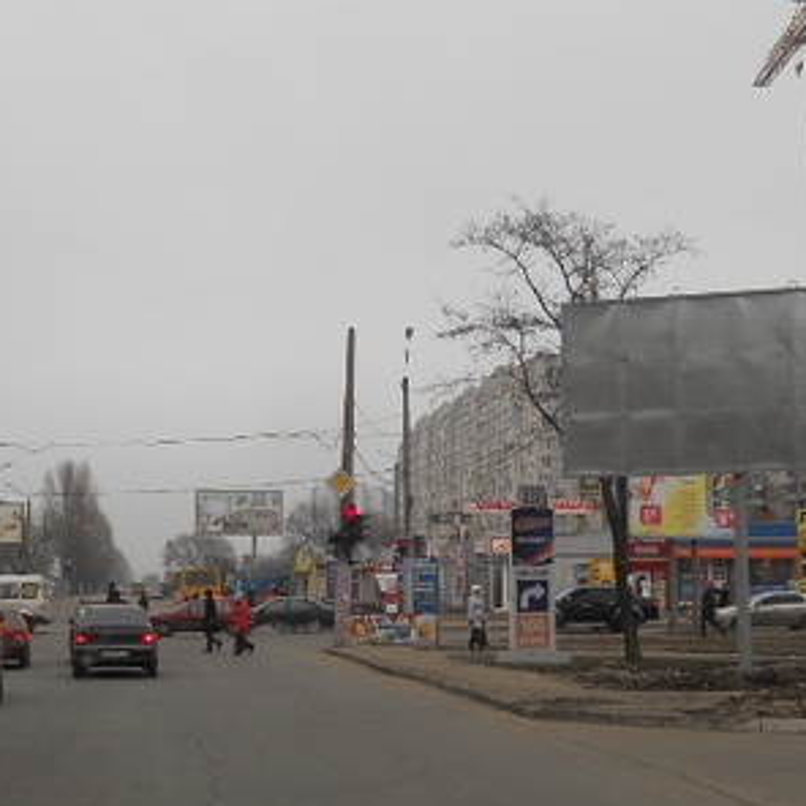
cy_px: 493
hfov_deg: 25.4
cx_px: 396
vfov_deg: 25.3
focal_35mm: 68
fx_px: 1791
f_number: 3.1
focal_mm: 6.72
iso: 80
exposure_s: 1/160
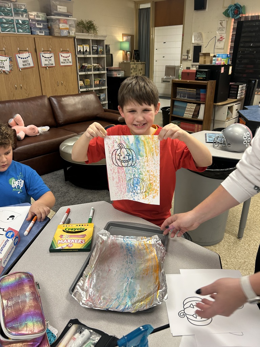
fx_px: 260
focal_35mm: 26
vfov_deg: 67.3
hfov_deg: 53.1
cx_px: 130
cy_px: 174
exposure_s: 1/120
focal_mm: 5.7
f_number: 1.5
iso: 125
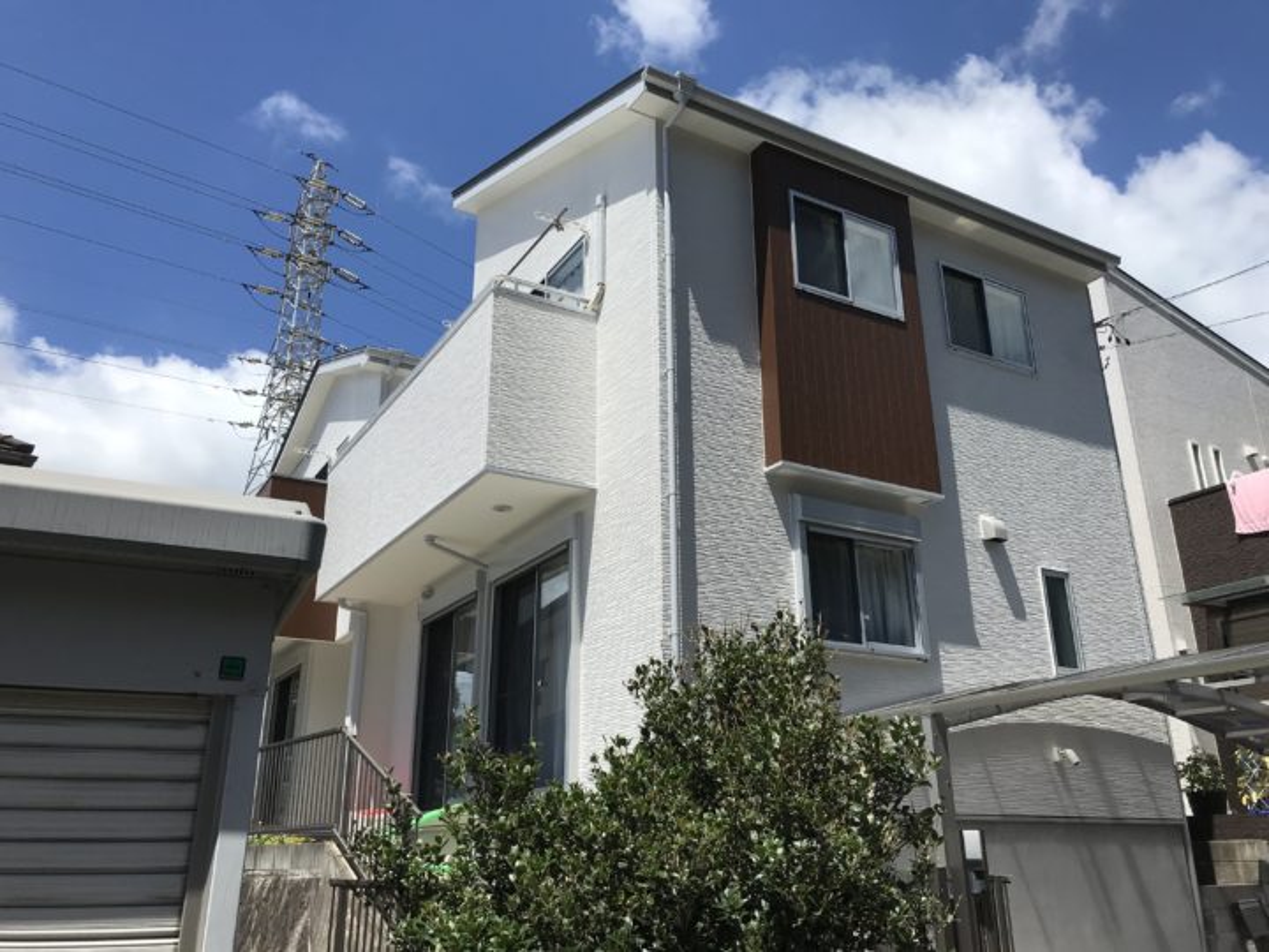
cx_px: 634
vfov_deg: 49.7
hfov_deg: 63.4
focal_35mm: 28
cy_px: 476
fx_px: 1026
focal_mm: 3.99
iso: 20
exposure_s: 1/3425
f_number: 1.8
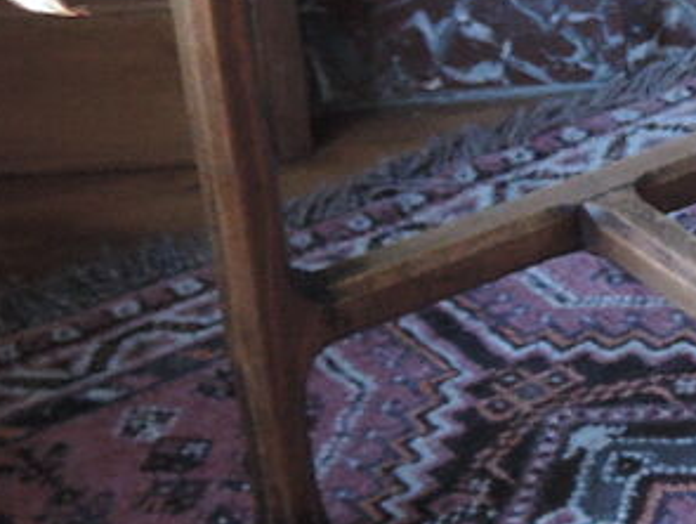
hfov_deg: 14.3
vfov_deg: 11.4
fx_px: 2617
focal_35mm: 130
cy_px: 137
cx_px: 1005
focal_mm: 5.1
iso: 400
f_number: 2.8
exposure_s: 1/13
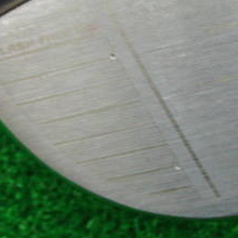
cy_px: 54
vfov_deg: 18.2
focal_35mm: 95
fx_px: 739
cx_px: 247
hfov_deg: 17.8
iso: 400
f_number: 3.6
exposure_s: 1/25
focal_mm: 6.42
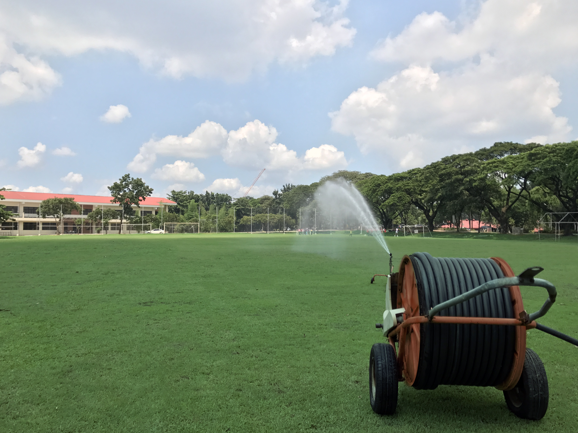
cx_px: 279
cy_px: 221
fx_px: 484
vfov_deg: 48.2
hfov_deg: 61.6
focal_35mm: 29
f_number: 1.8
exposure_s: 1/1451
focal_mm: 3.99
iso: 20
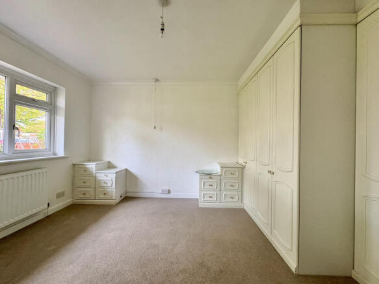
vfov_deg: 85.7
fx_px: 153
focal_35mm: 14
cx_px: 190
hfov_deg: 102.1
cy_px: 142
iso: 320
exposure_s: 1/60
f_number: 2.2
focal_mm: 2.22
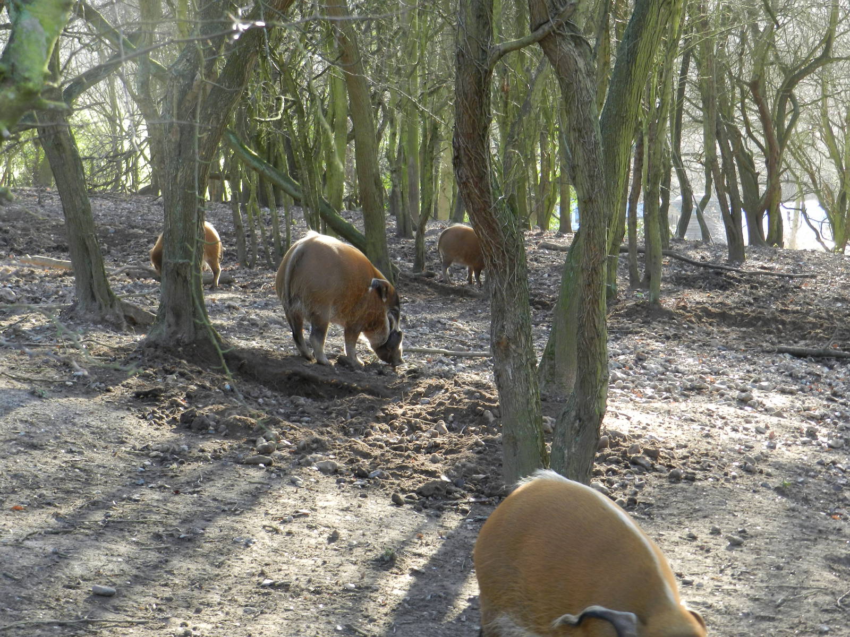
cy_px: 318
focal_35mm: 84
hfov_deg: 23.3
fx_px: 2063
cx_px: 425
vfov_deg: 17.6
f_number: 4.4
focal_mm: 14.9
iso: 160
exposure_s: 1/40
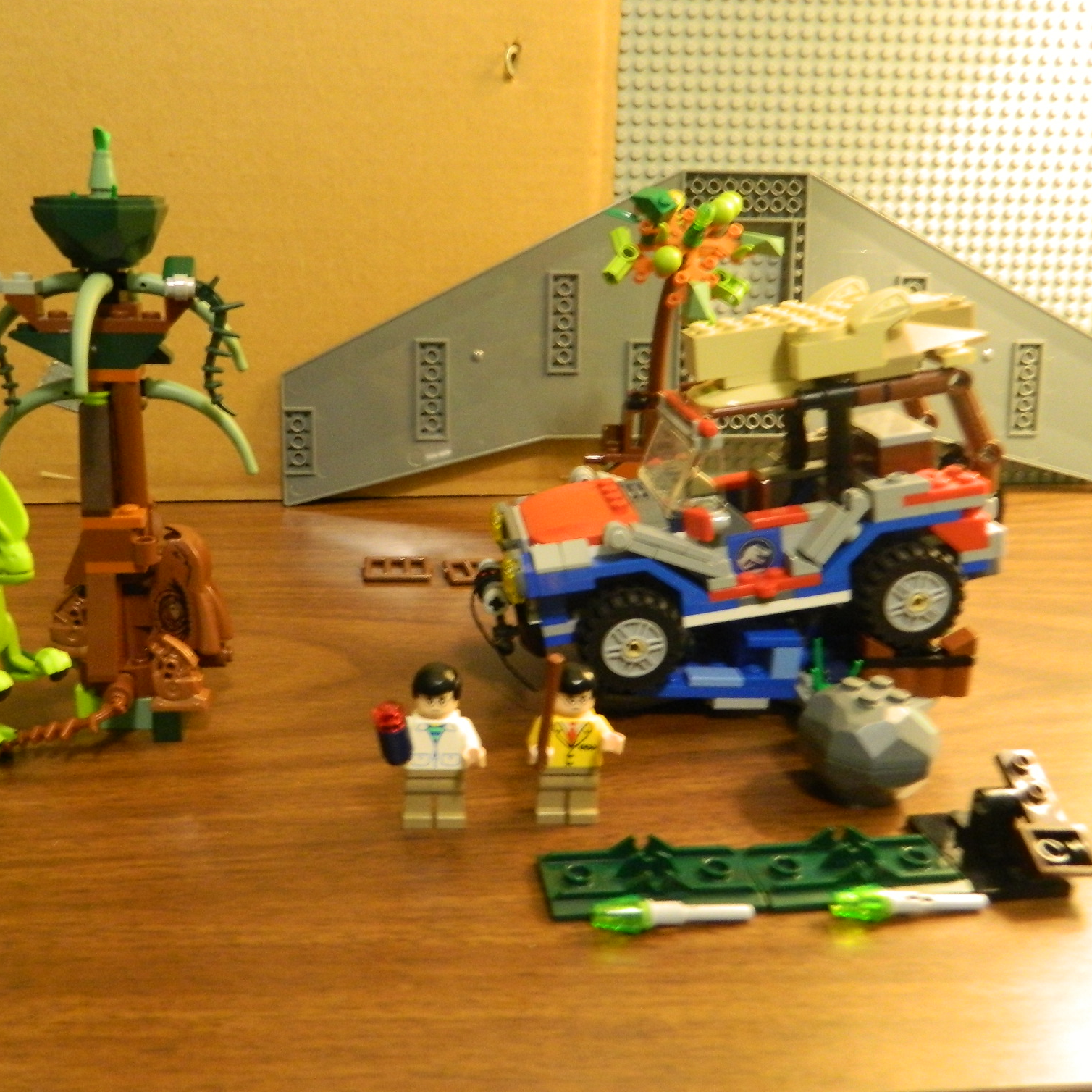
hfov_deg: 53.8
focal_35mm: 30
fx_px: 1071
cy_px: 547
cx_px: 461
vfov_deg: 54.0
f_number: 3.1
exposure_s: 1/8
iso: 400
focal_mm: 4.5
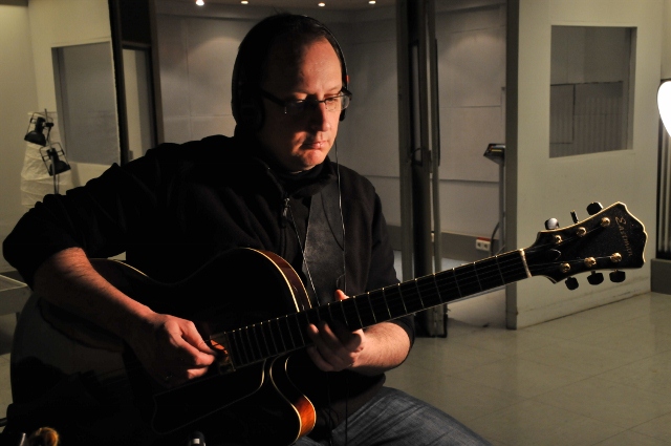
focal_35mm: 48
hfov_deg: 41.2
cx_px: 336
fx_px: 894
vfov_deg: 28.0
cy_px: 223
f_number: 9
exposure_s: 1/20
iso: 800
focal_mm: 32
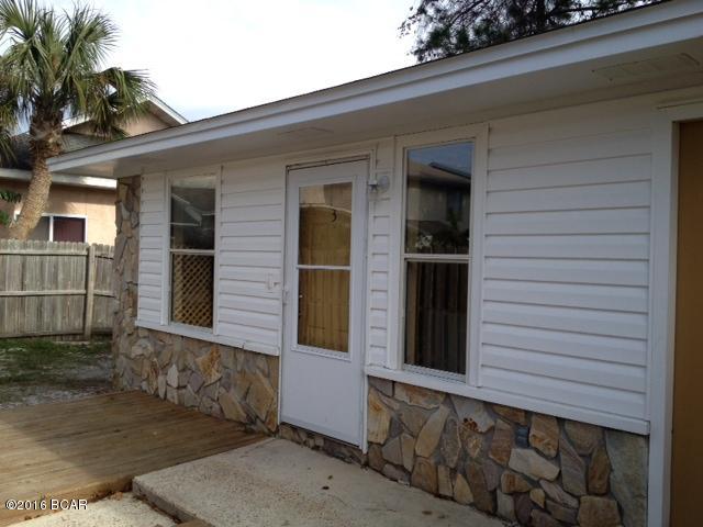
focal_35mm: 35
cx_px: 352
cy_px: 264
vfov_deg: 40.7
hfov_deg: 52.6
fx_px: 711
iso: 64
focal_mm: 4.28
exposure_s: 1/1200
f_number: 2.4
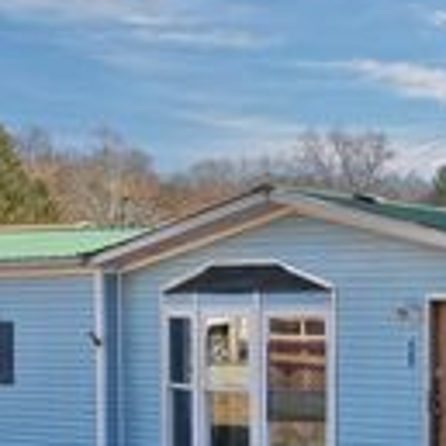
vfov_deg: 18.7
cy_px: 358
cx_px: 415
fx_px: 1341
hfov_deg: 18.5
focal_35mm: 92
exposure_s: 1/200
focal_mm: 10.26
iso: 100
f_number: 3.5
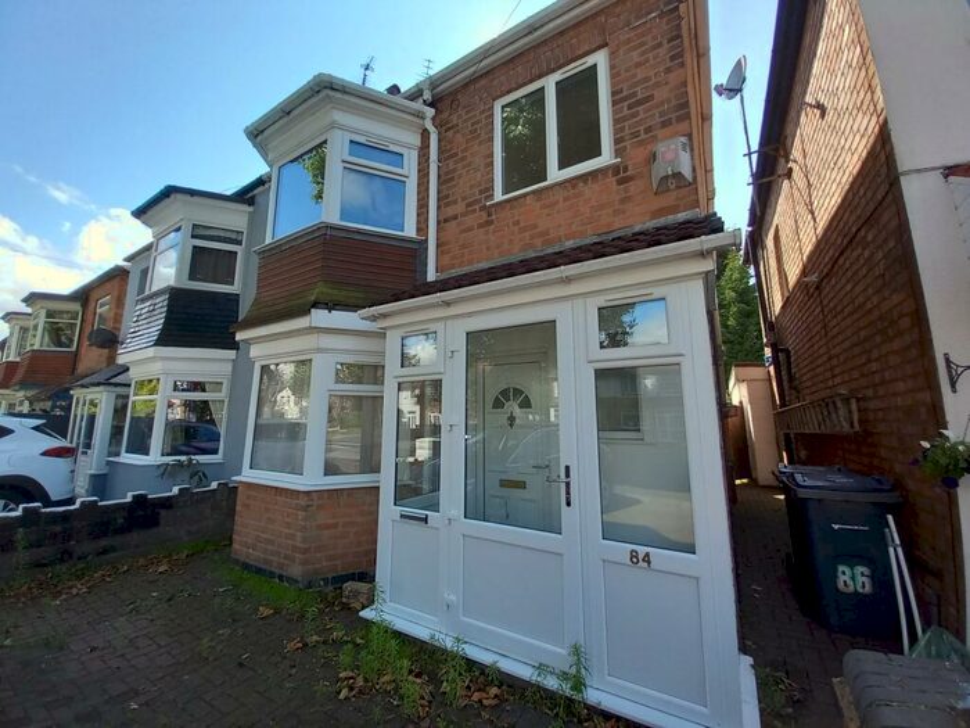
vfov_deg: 89.9
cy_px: 364
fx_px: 364
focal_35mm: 13
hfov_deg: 106.2
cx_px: 485
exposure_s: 1/270
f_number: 2.2
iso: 50
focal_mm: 1.13
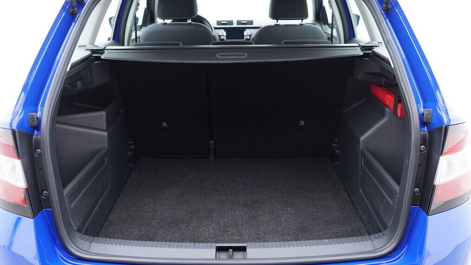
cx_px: 234
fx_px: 475
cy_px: 122
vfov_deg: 31.2
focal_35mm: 38
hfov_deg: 52.8
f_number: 2.8
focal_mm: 24
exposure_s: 1/40
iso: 400
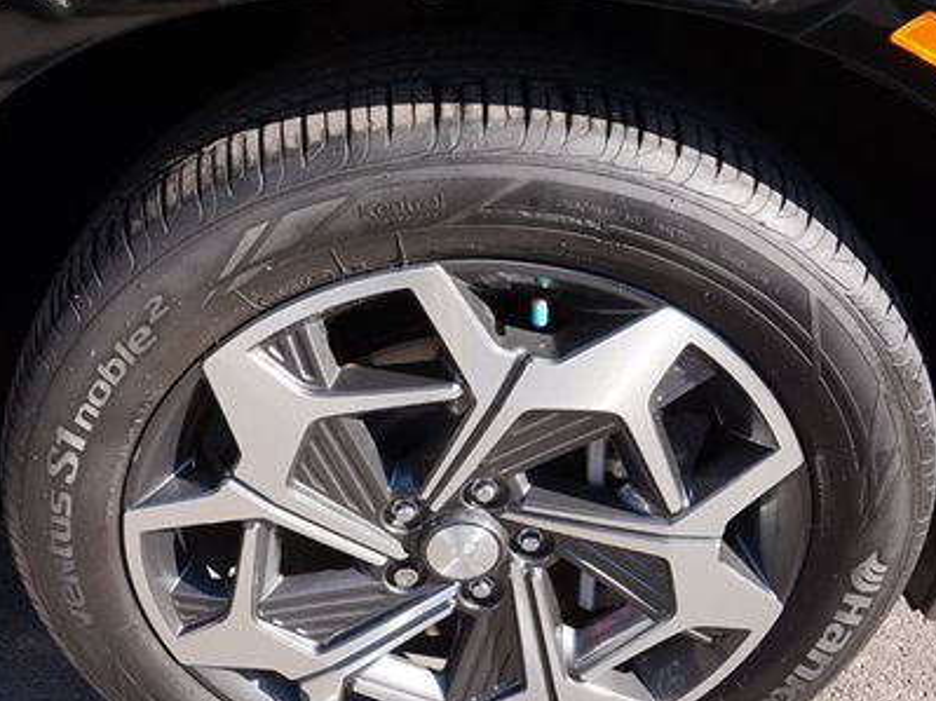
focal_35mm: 37
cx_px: 387
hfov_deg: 49.9
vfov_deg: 38.5
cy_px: 417
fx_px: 1000
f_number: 7.1
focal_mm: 16
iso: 100
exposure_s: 1/100
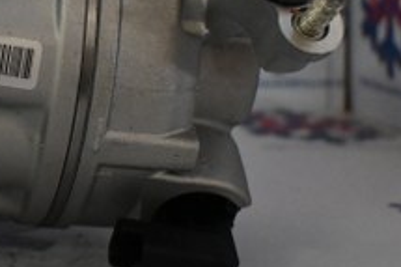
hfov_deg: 19.5
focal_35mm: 96
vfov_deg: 13.8
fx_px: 1073
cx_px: -125
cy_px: -37
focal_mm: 23
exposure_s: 1/60
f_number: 4.2
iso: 3200
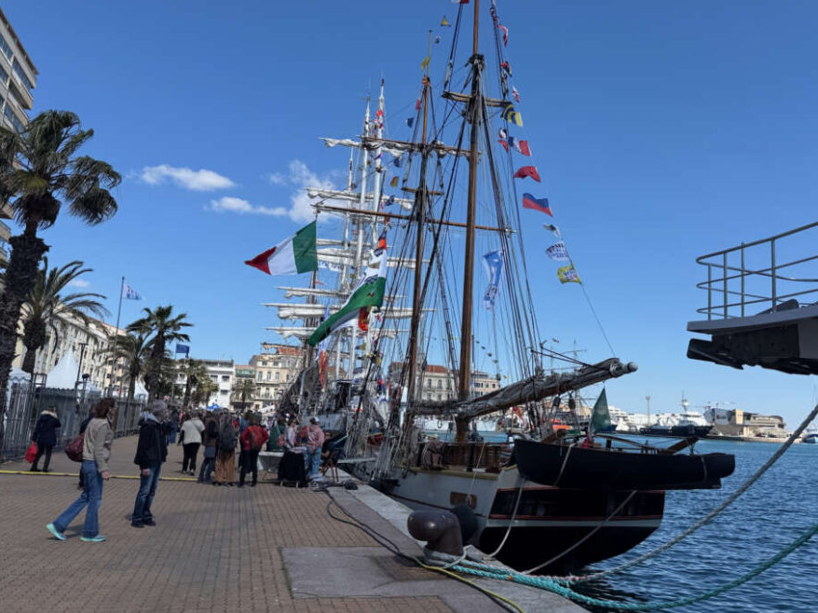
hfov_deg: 63.3
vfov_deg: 49.7
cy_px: 291
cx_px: 453
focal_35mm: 28
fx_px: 661
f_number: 1.78
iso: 80
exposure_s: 1/4673
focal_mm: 6.76
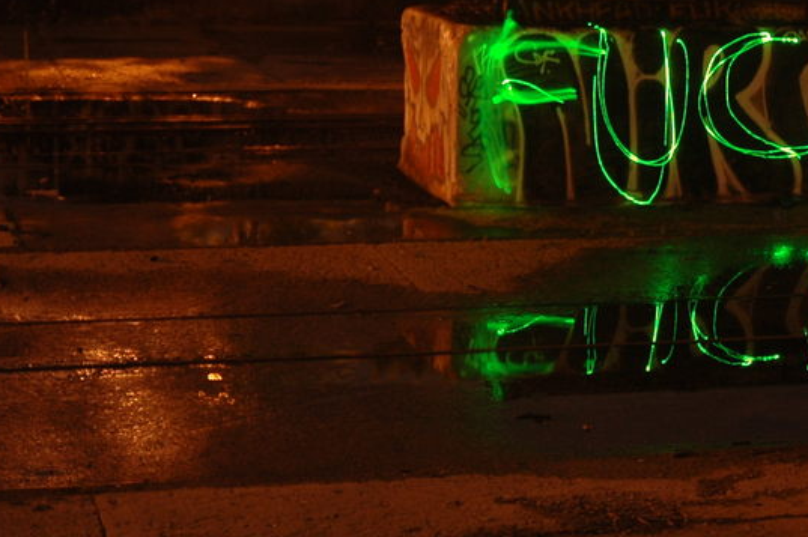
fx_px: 2178
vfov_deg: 14.1
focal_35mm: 97
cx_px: 475
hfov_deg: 21.0
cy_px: 331
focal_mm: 29
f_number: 4
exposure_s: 20
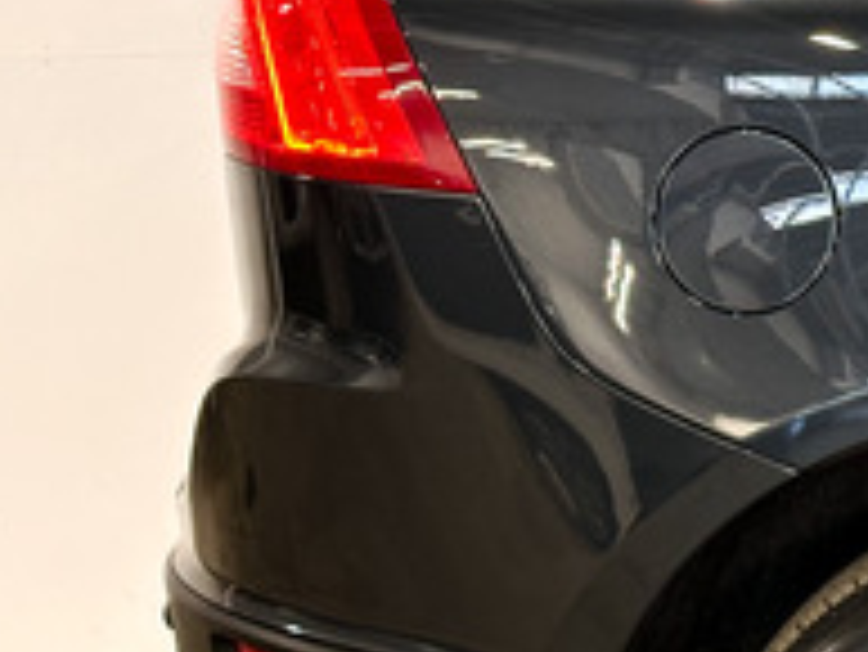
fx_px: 3739
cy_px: 333
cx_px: 1291
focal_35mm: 149
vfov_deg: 10.0
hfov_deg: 12.6
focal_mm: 6.86
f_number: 1.8
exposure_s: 1/35
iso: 200
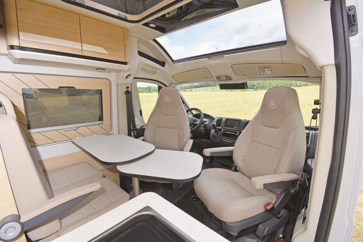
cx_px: 182
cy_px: 121
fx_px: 151
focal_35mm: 15
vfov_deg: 77.3
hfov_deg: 100.4
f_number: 6.3
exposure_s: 1/160
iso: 100
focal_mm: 10
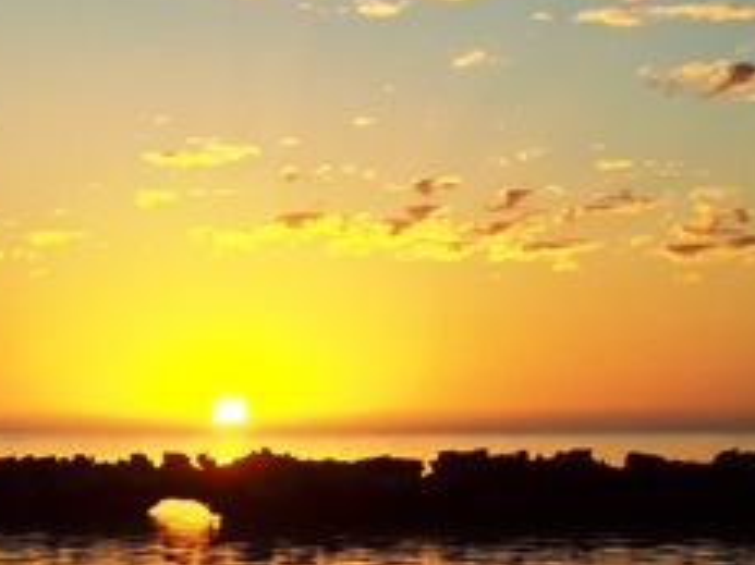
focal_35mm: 169
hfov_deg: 11.7
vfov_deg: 8.7
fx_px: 3684
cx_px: 265
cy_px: 523
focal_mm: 14.3
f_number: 4.3
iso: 80
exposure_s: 1/440
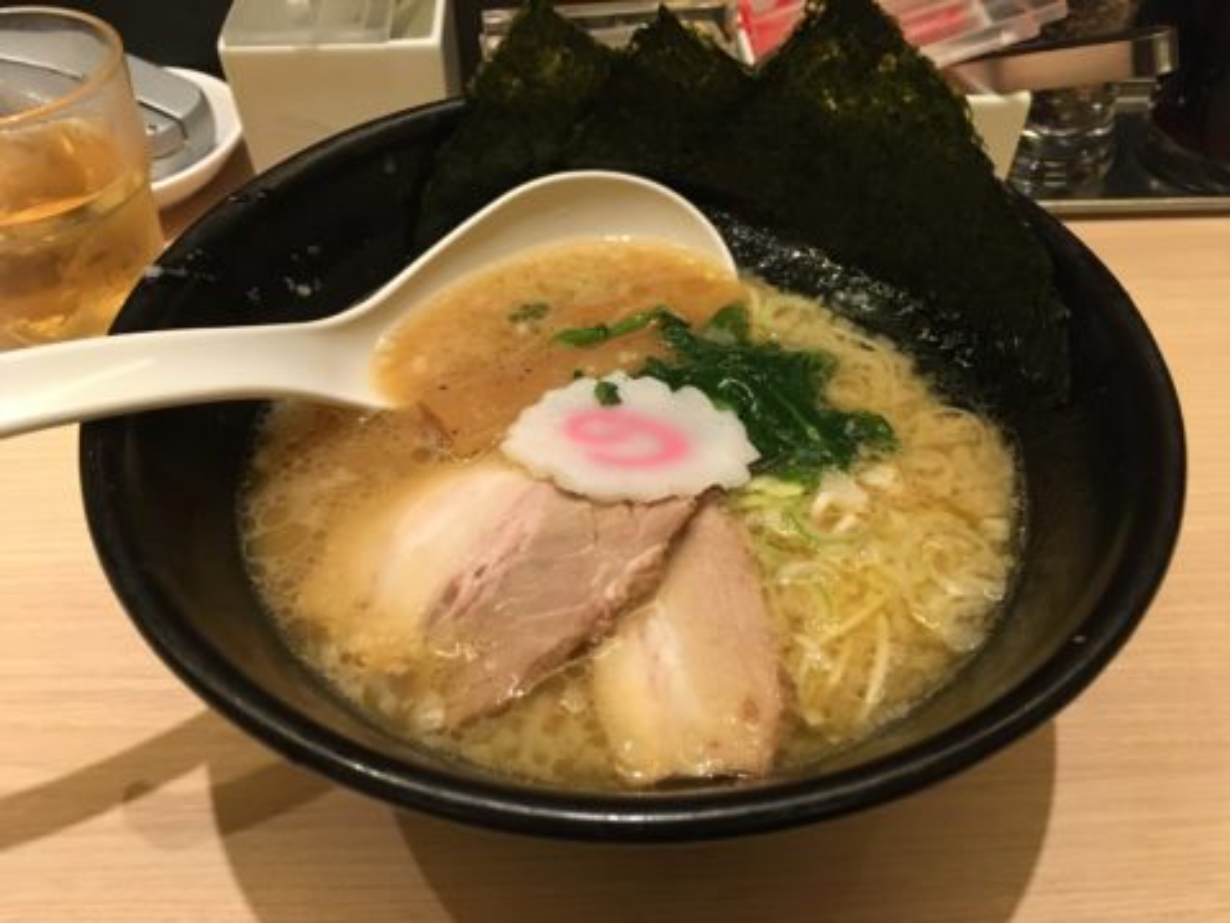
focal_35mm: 29
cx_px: 615
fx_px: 1030
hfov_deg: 61.7
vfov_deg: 48.2
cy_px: 462
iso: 200
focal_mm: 4.15
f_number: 2.2
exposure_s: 1/30
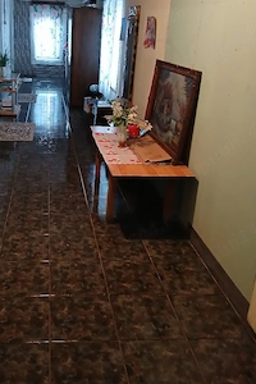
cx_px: 65
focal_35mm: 36
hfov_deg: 36.1
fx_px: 384
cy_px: 156
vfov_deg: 52.8
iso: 400
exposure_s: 1/20
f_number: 1.8
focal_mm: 3.98
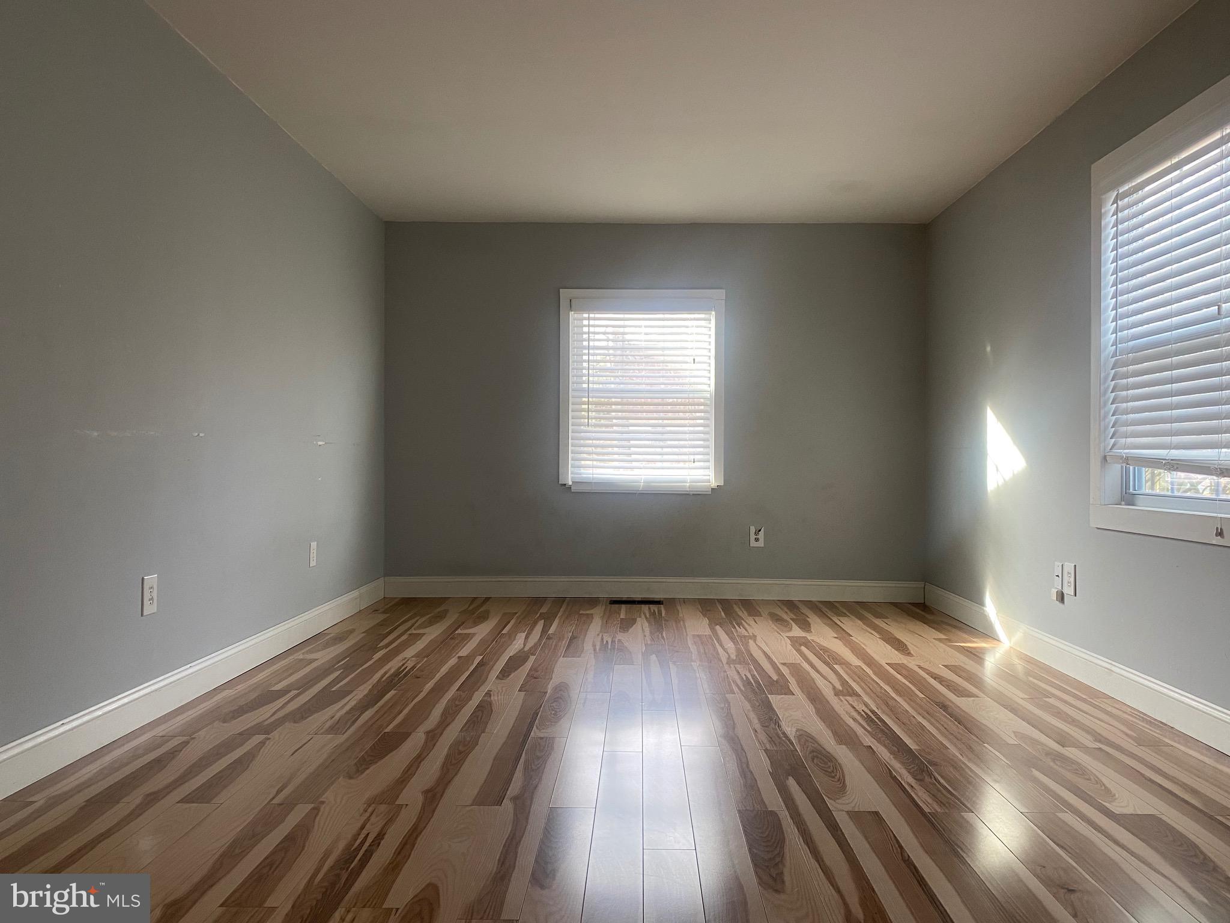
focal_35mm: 26
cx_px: 615
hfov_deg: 67.3
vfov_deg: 53.1
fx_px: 924
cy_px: 462
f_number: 1.8
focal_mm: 4.25
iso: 125
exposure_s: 1/60
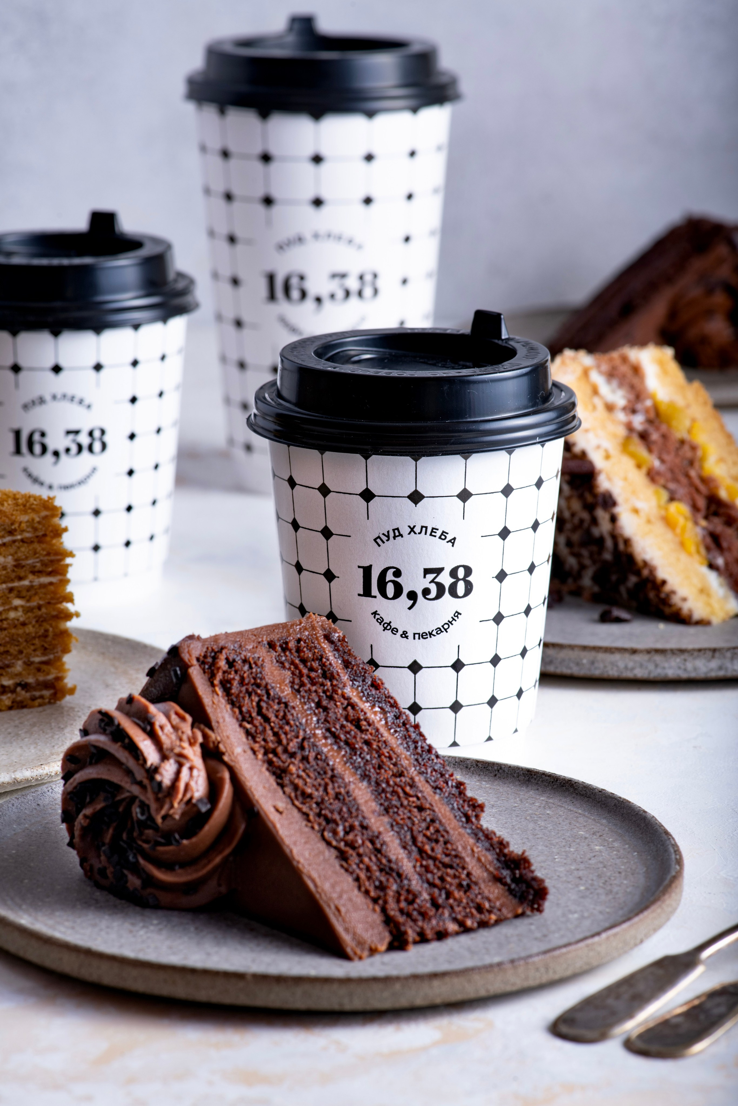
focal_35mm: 105
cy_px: 553
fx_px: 3228
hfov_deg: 13.0
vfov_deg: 19.5
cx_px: 369
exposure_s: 1/250
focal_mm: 105
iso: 64
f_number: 18
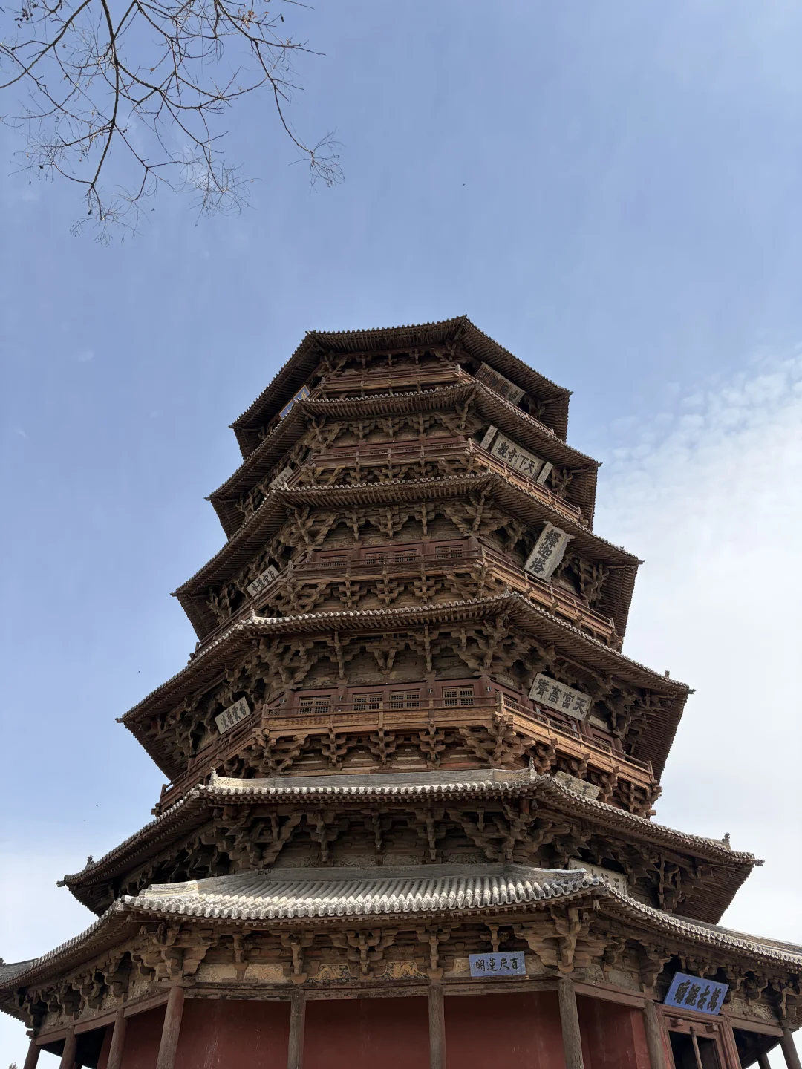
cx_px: 401
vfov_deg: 67.3
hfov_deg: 53.1
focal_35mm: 26
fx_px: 803
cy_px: 534
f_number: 1.6
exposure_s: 1/2985
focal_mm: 5.96
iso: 50
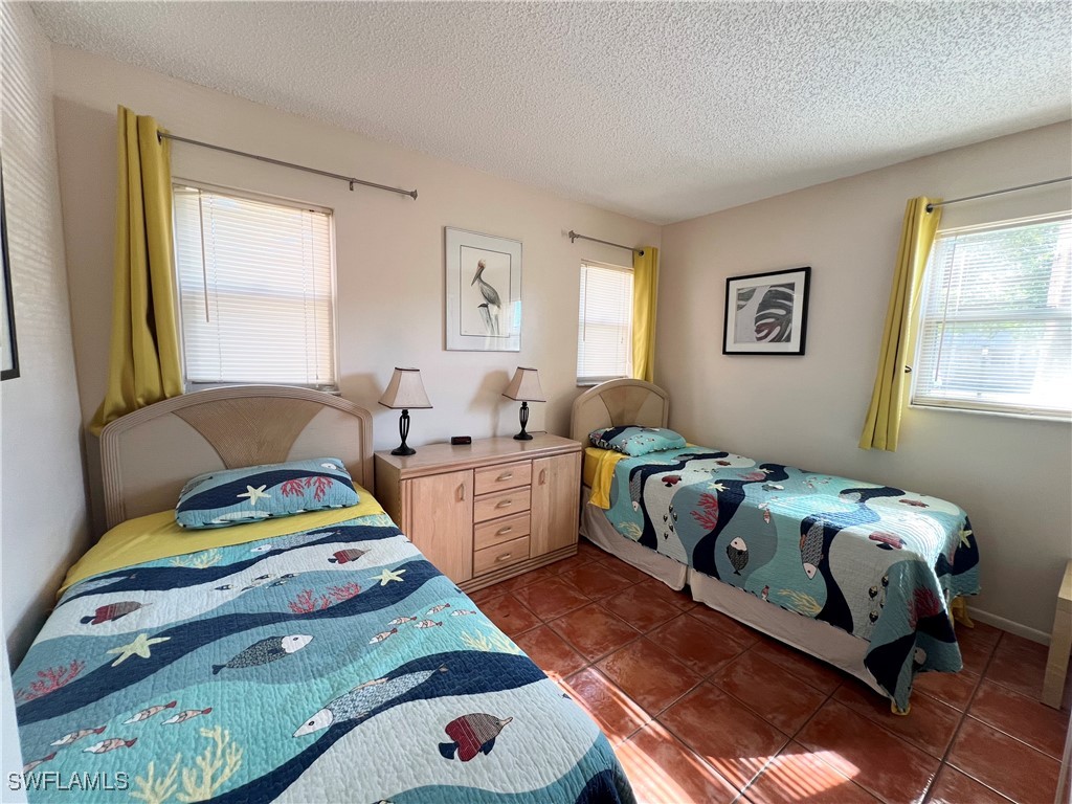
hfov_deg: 106.2
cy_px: 402
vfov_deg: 89.9
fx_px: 403
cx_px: 536
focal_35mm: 13
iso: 125
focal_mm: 1.57
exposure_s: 1/99
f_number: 1.8
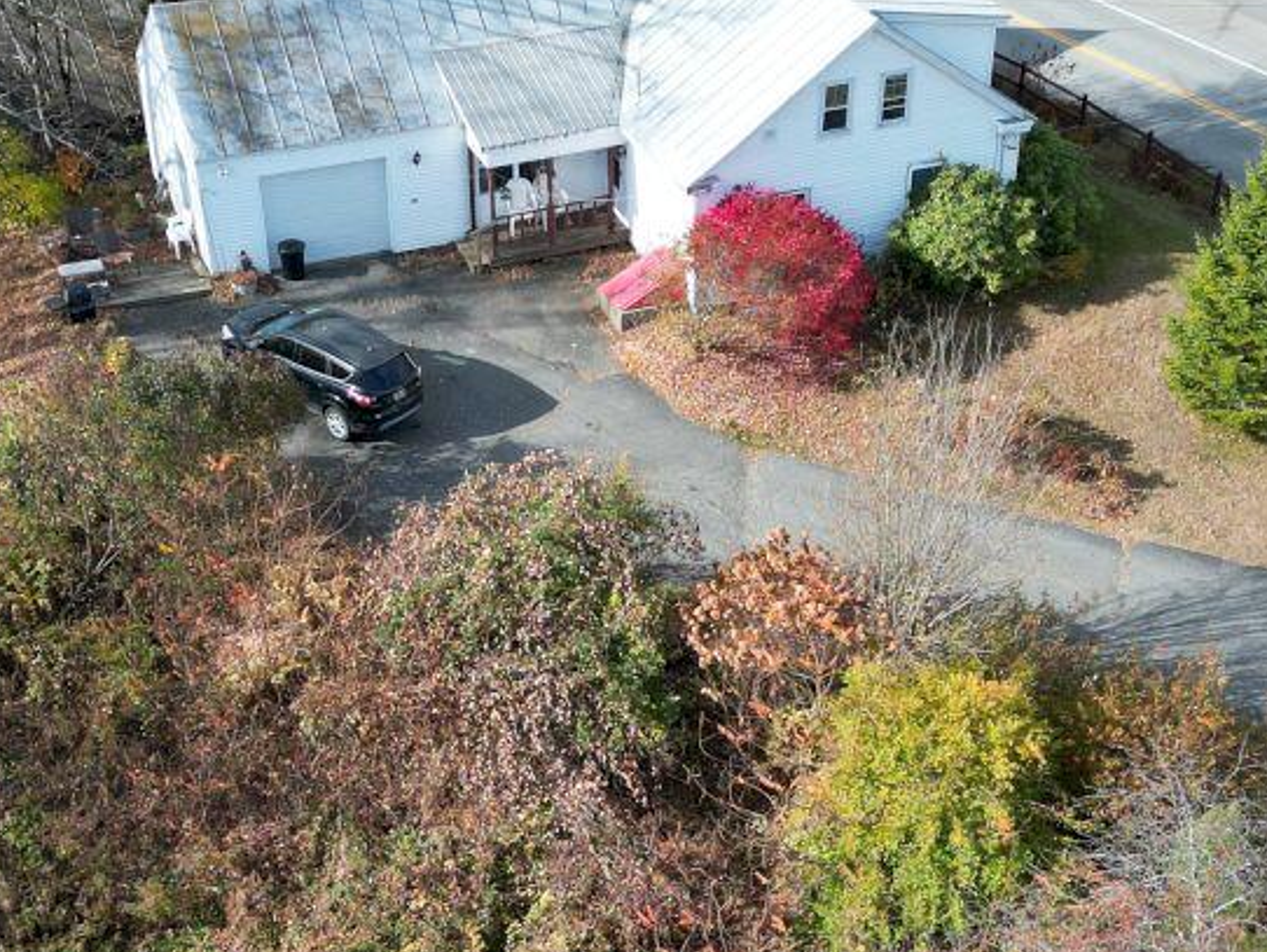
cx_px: 632
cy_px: 772
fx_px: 2160
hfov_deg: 32.7
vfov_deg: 24.4
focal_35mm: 59
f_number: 1.7
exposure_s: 1/1250
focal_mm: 6.72
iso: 130
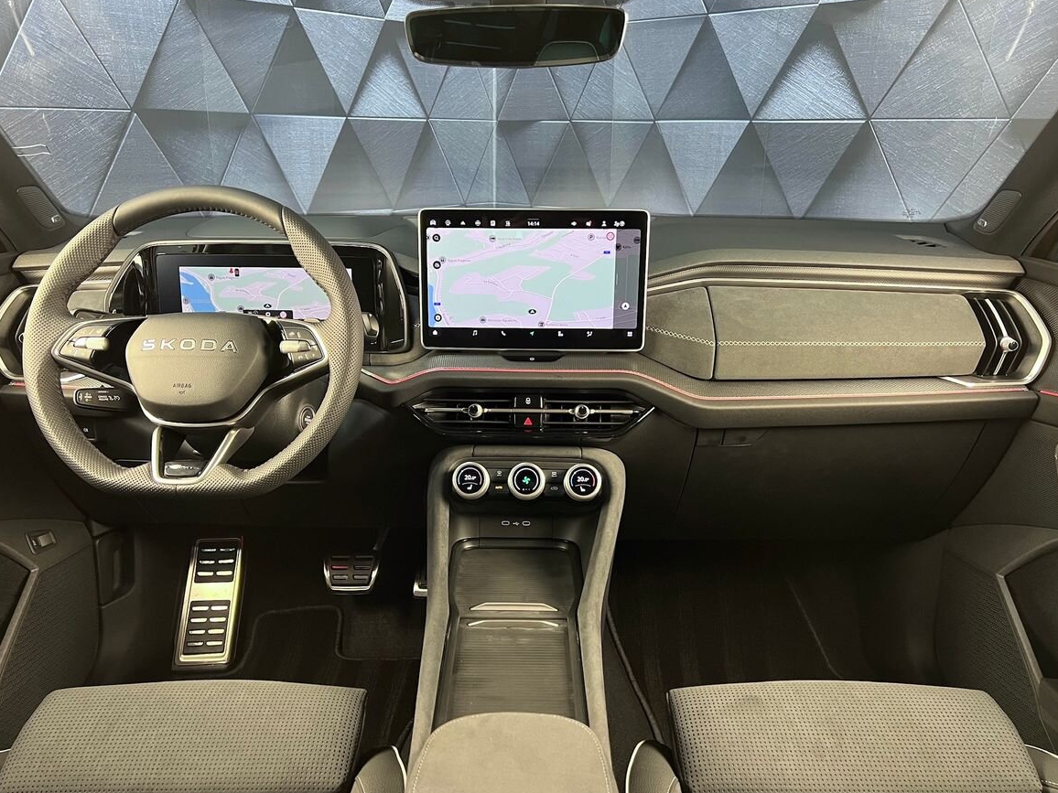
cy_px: 399
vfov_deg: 51.4
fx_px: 825
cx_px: 515
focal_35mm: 27
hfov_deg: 65.3
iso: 320
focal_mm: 5.7
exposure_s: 1/50
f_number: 1.5
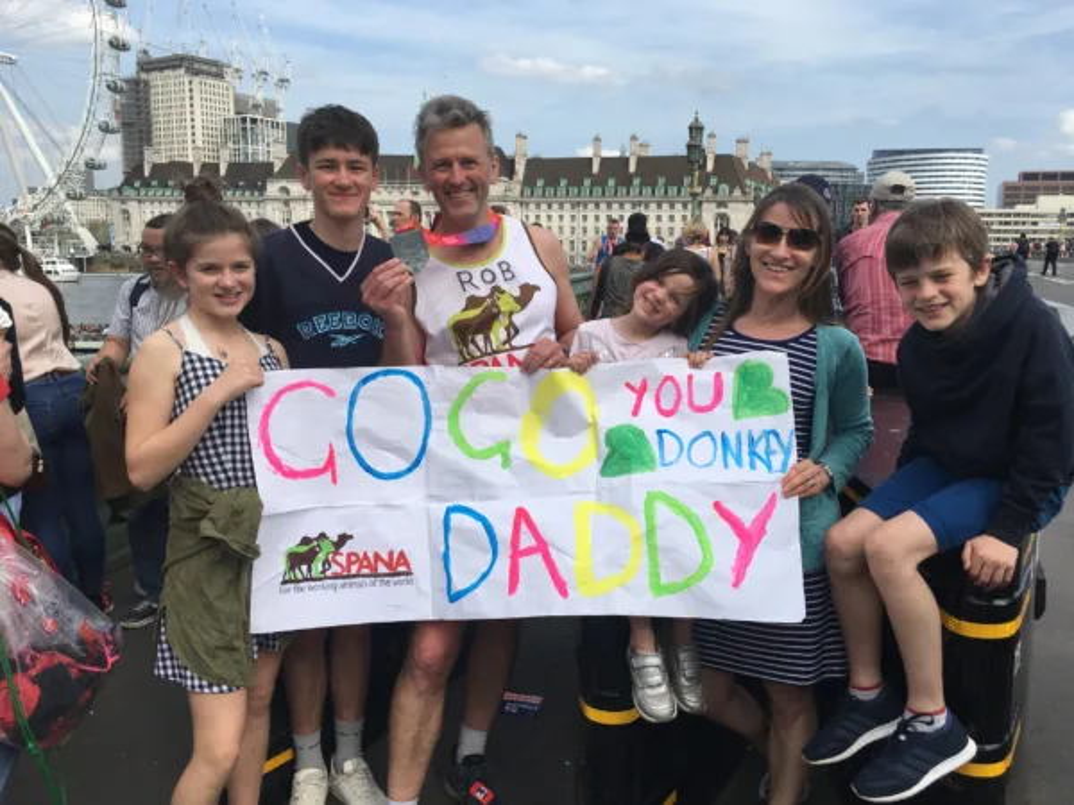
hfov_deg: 61.7
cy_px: 402
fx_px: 900
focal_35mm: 29
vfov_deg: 48.2
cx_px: 537
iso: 25
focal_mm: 4.15
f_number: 2.2
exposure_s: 1/1709
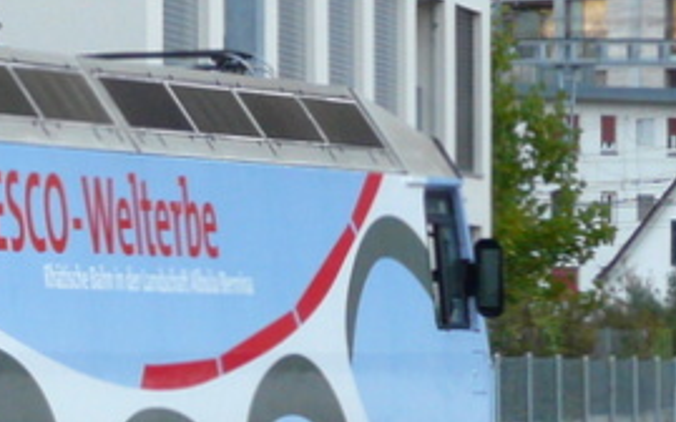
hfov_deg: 5.0
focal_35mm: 418
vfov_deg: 3.1
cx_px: -347
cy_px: 246
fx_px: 7699
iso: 200
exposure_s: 1/160
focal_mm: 17.5
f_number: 3.6
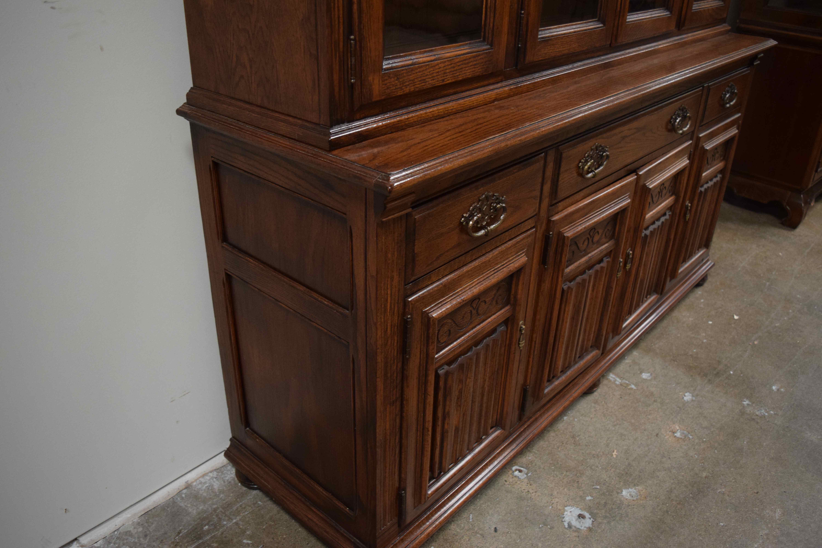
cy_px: 274
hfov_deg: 61.9
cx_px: 411
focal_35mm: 30
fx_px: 685
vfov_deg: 43.6
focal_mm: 20
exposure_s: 1/60
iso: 1600
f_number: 3.5
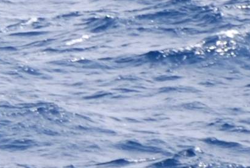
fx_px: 7945
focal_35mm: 1142
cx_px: 40
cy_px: 4
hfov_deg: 1.8
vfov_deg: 1.2
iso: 100
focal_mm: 195
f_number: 5
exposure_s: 1/640
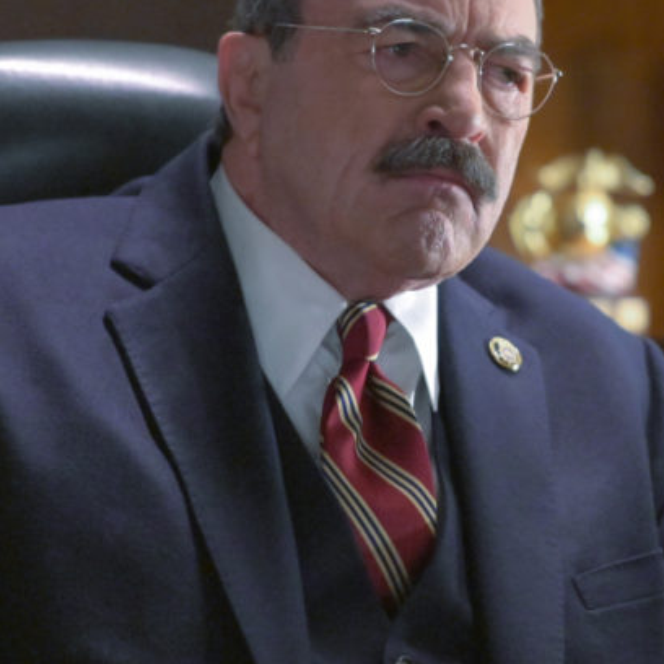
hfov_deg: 4.1
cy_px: 294
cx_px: 415
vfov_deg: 4.1
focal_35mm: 426
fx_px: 9245
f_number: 2.8
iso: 5600
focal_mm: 200
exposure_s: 1/250
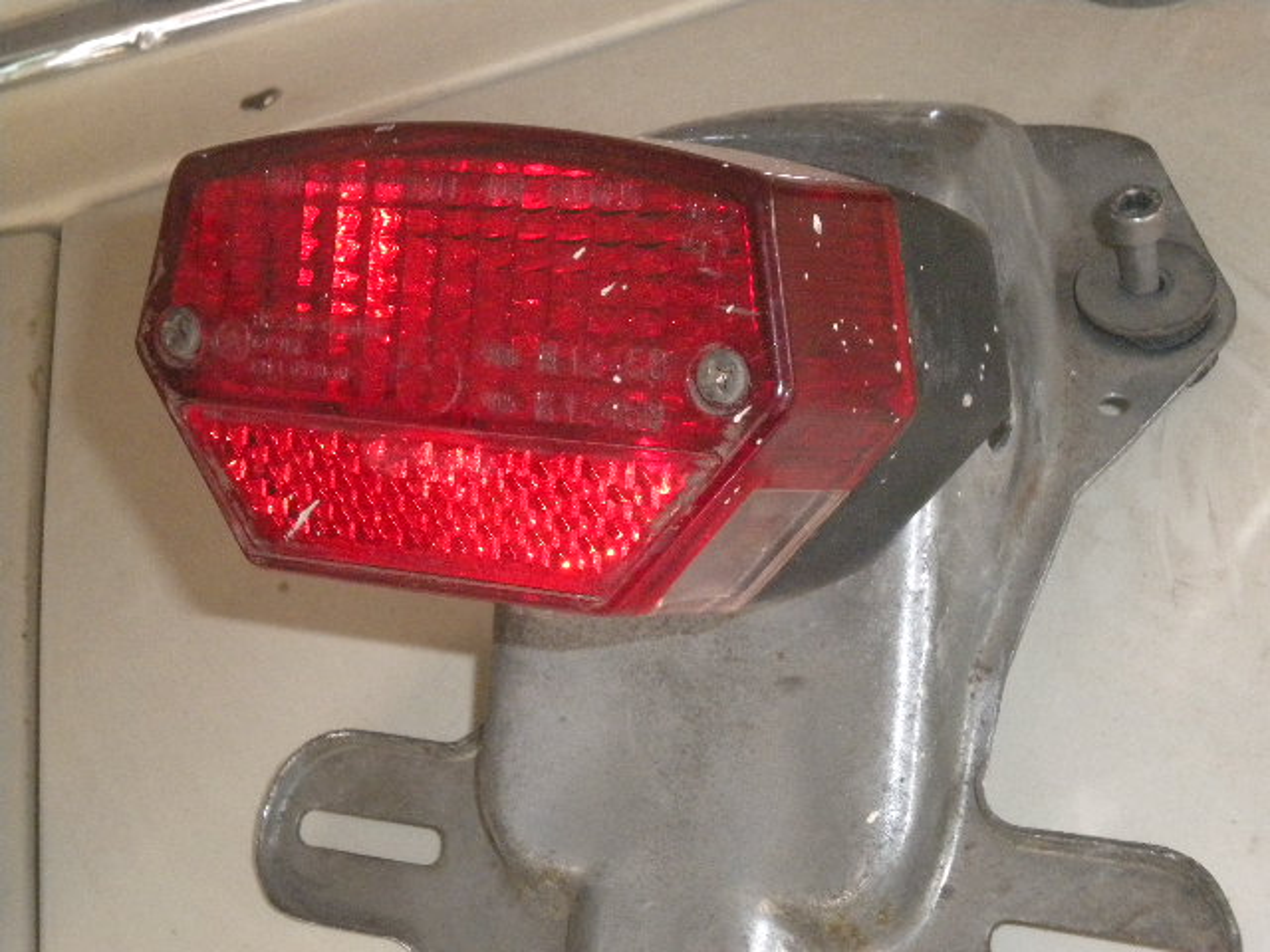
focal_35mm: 68
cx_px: 635
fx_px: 2495
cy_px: 476
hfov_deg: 28.6
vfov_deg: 21.6
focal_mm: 12.3
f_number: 6.5
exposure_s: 1/60
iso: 800
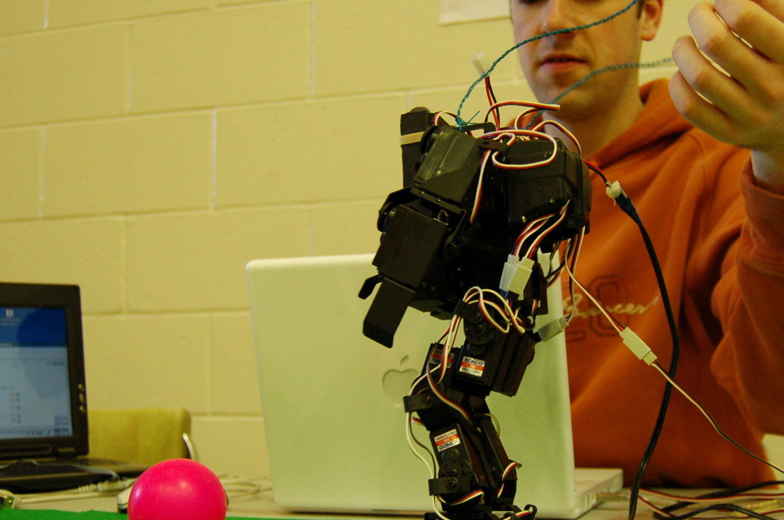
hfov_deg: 40.3
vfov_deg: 27.4
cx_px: 458
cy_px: 296
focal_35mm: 49
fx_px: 1065
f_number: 4
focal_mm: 24
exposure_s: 1/50
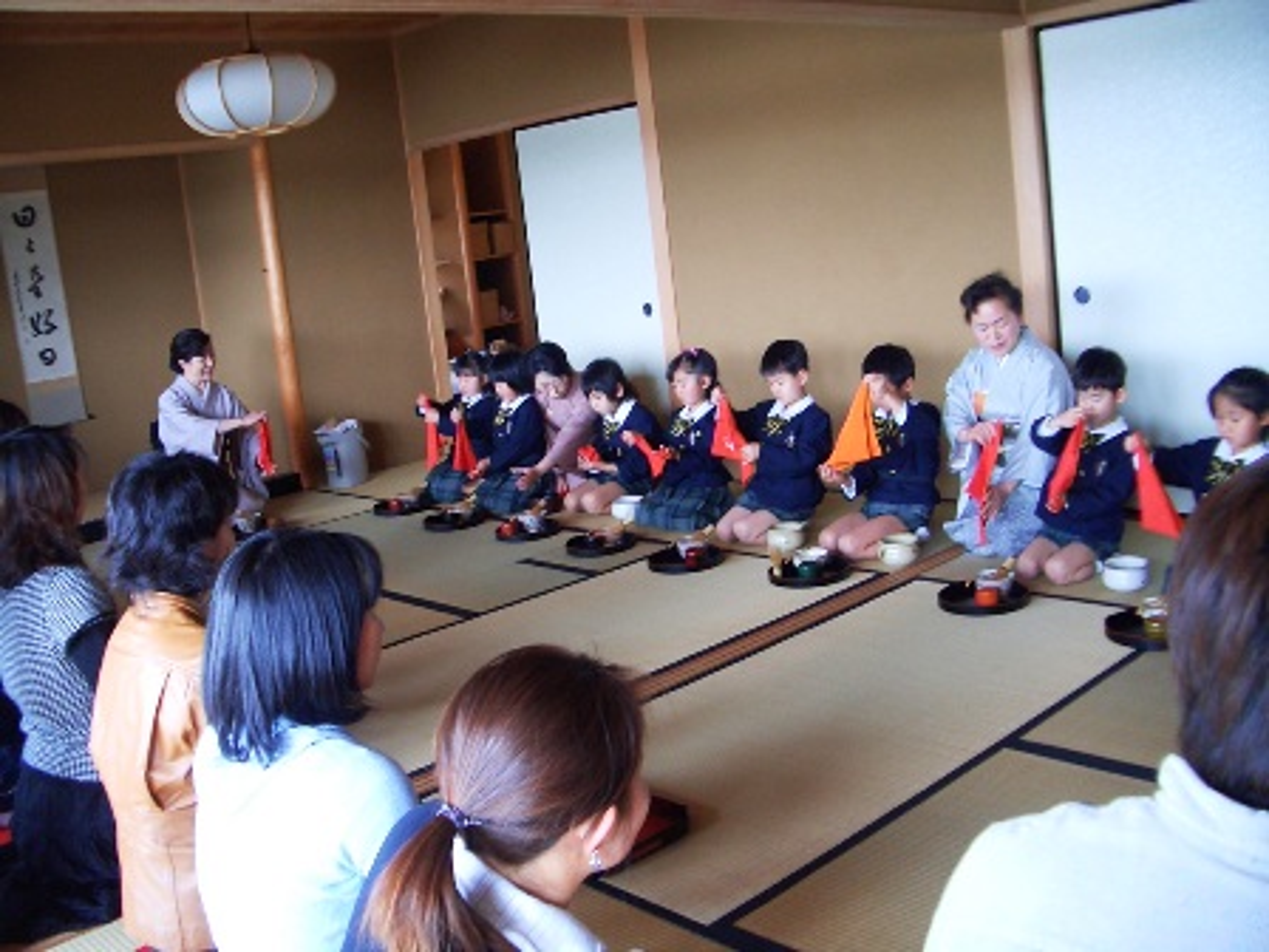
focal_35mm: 35
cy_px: 476
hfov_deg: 52.6
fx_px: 1283
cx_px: 634
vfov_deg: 40.7
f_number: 2.6
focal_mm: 5.8
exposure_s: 1/40
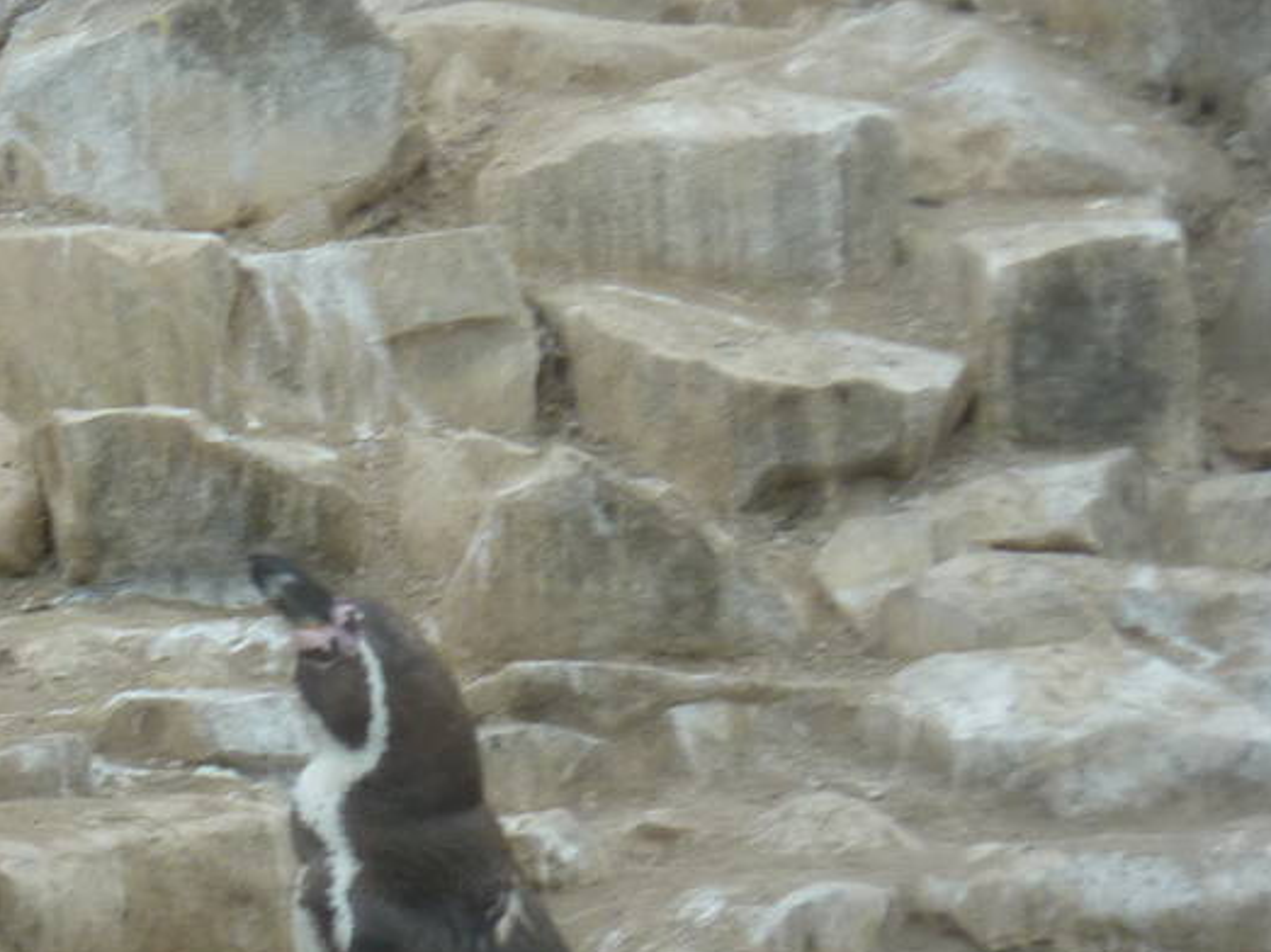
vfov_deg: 2.7
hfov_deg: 3.5
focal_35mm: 557
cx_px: -627
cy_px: 811
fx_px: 20447
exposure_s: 1/125
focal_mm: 29.9
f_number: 4.5
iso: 80
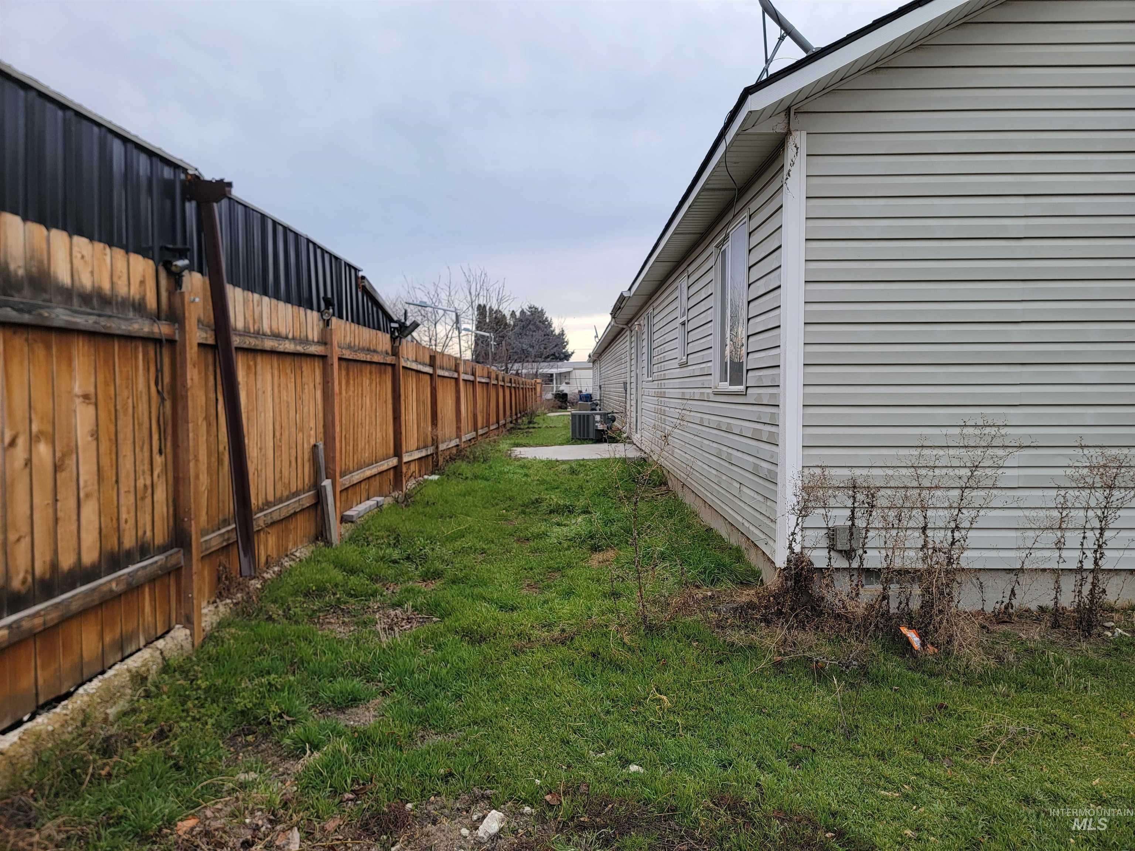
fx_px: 787
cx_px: 568
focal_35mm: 24
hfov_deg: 71.6
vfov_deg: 56.8
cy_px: 426
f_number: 1.8
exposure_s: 1/180
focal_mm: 6.7
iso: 16
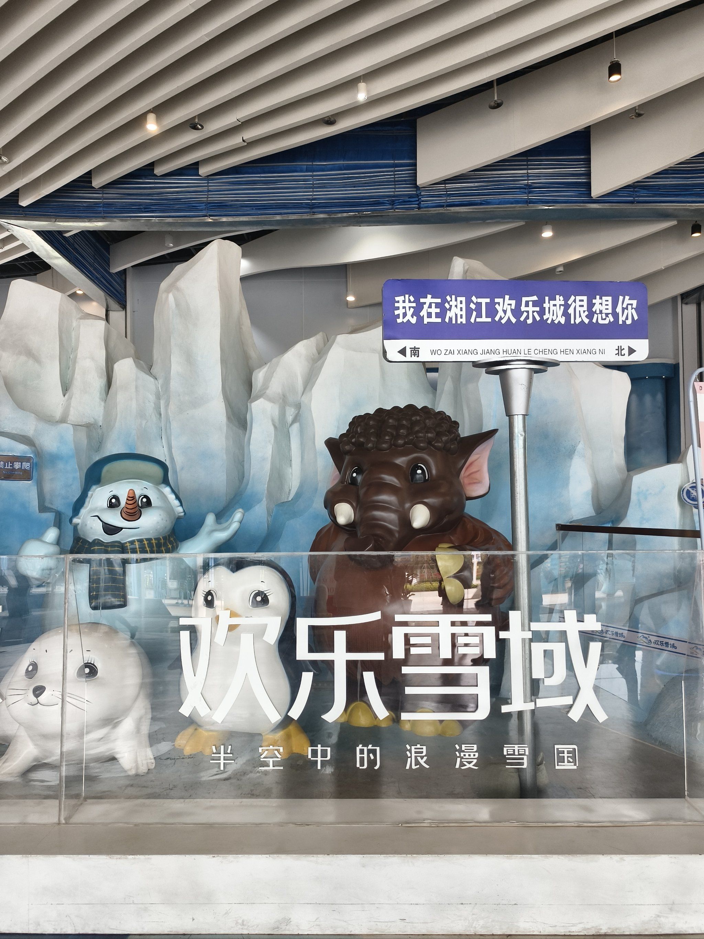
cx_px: 352
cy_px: 470
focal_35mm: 23
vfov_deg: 73.9
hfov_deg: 58.9
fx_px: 624
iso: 120
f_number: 1.57
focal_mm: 5.6
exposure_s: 1/100
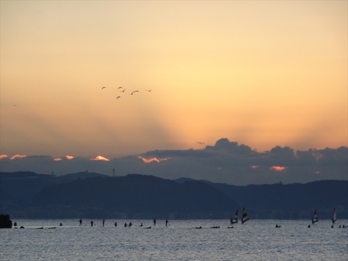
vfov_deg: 5.7
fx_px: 2634
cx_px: 174
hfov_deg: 7.6
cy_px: 130
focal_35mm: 262
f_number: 6.3
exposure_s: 1/250
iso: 250
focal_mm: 44.78
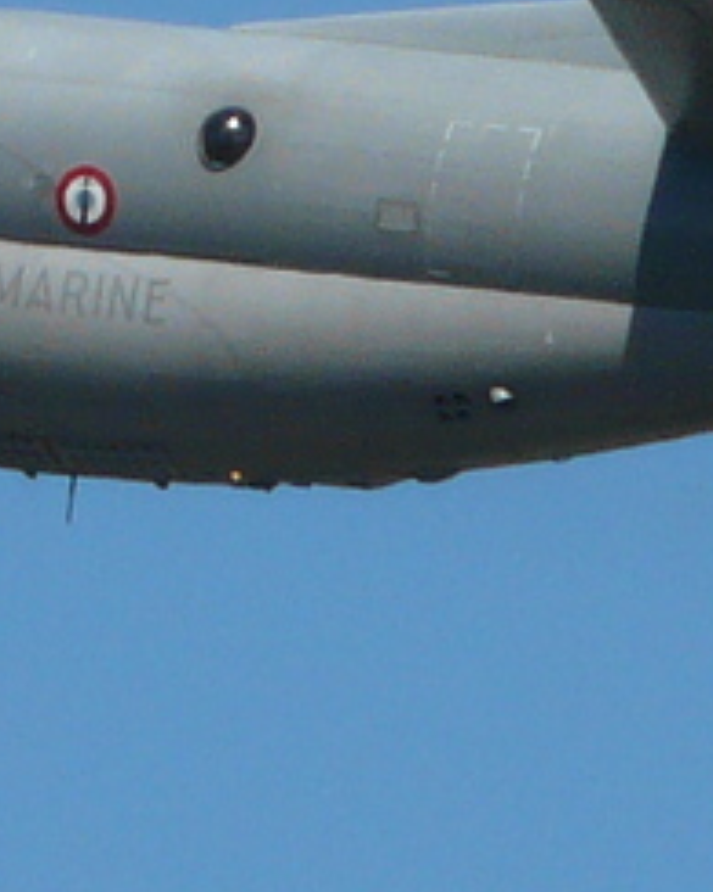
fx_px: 47061
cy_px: -46
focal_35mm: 1783
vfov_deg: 1.1
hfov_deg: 0.9
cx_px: -168
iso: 100
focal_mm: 71.6
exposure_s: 1/500
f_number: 7.1
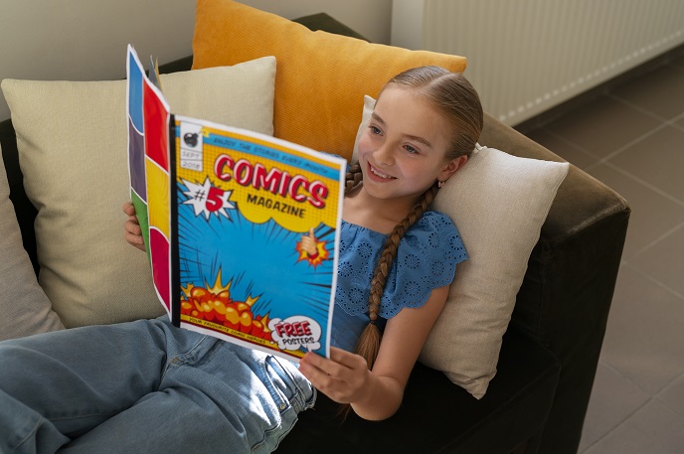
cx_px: 342
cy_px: 227
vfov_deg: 26.9
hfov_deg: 39.6
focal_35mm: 50
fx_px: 949
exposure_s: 1/160
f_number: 3.5
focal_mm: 50
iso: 250
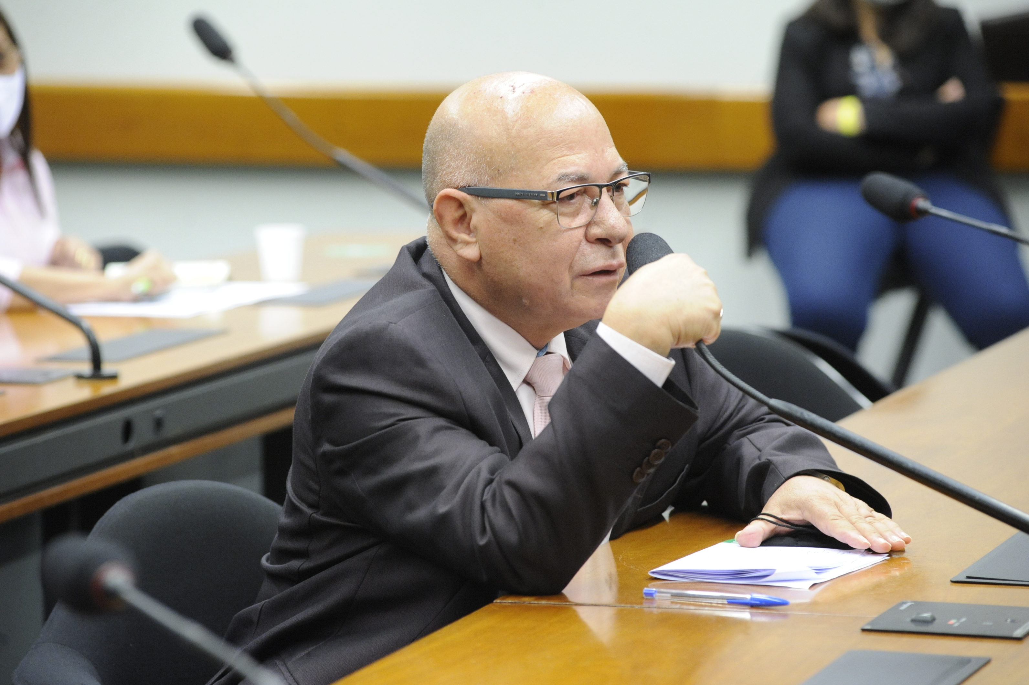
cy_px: 342
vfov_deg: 8.8
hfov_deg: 13.3
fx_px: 4428
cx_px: 514
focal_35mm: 155
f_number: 6.3
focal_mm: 155
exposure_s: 1/160
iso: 3200
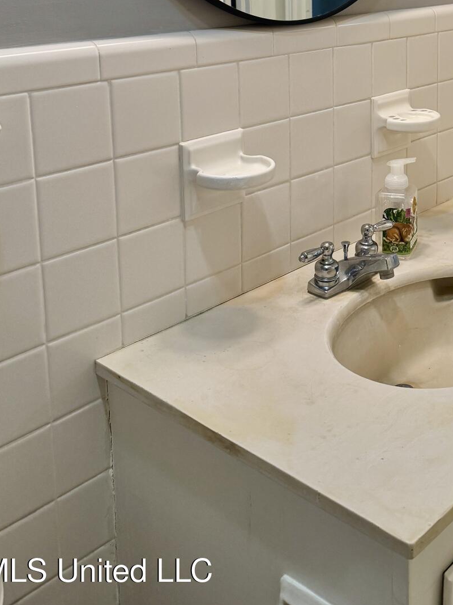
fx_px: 785
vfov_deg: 39.0
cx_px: 404
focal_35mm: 45
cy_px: 56
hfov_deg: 30.8
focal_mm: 6.76
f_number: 1.78
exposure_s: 1/120
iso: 160
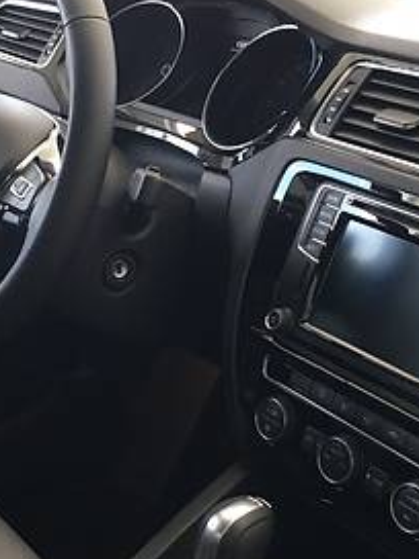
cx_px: 23
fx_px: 1033
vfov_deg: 30.1
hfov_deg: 22.2
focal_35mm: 64
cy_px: 372
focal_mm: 4.2
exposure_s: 1/33
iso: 100
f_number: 2.2
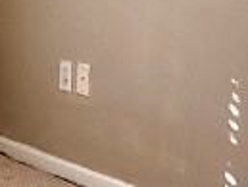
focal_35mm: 183
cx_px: -77
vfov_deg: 8.1
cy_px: 64
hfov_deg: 10.6
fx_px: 1312
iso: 160
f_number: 1.8
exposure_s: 1/120
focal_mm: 6.4
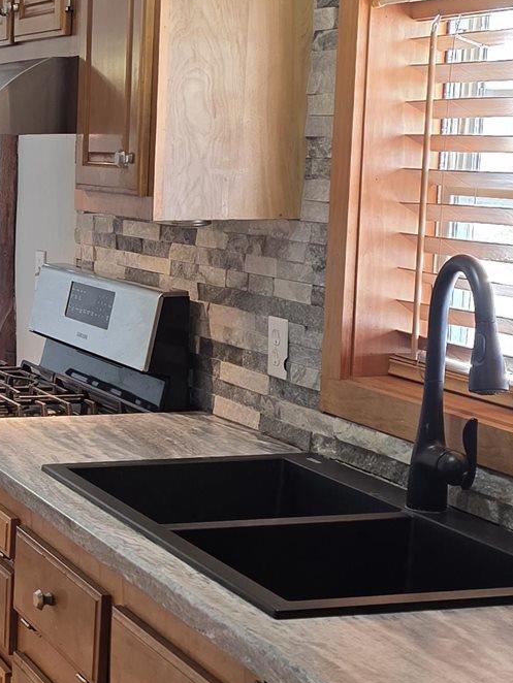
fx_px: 1580
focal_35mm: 80
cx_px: -140
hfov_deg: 17.4
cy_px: 356
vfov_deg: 24.4
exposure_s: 1/120
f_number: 1.7
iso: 160
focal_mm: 6.3
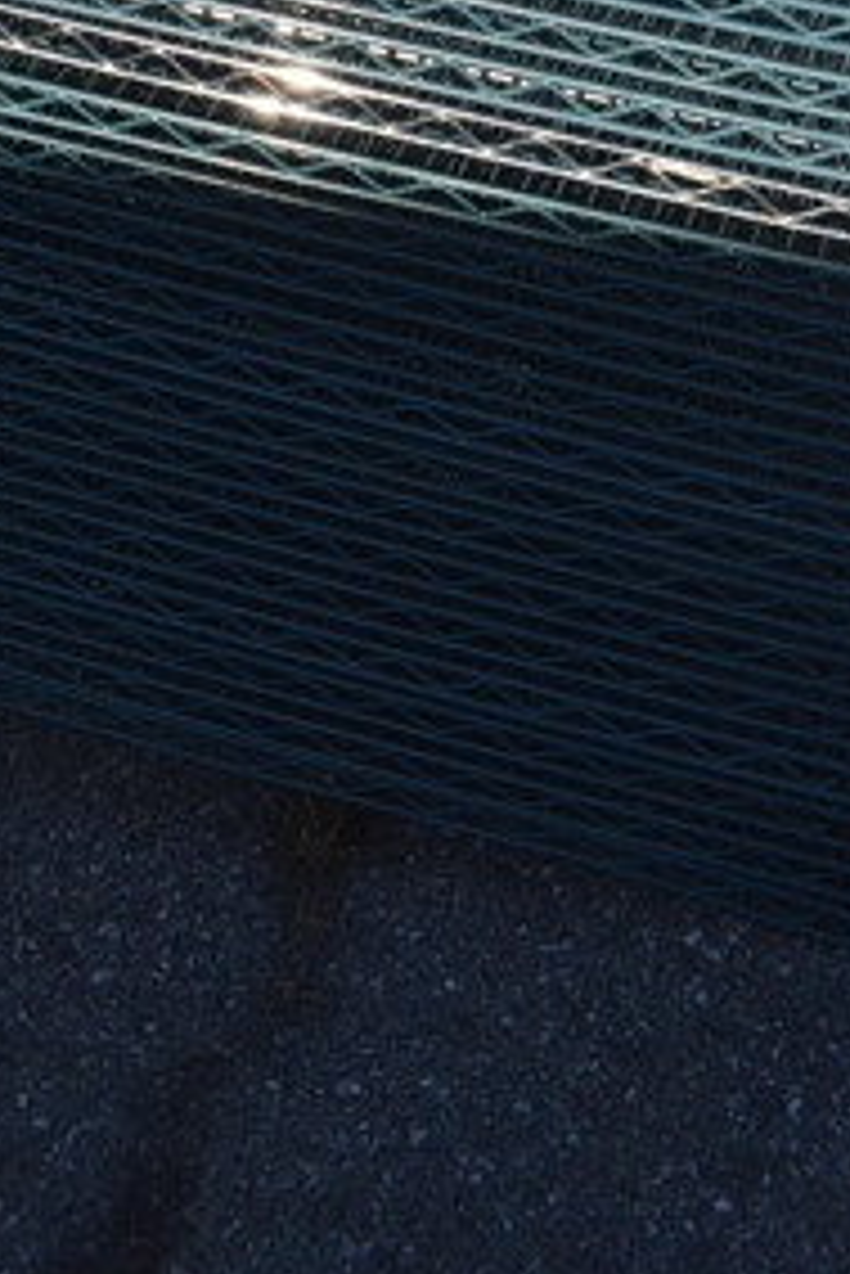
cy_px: -660
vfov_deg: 20.0
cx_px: 333
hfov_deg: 15.7
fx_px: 3077
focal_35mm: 87
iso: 100
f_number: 9
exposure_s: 1/320
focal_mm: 18
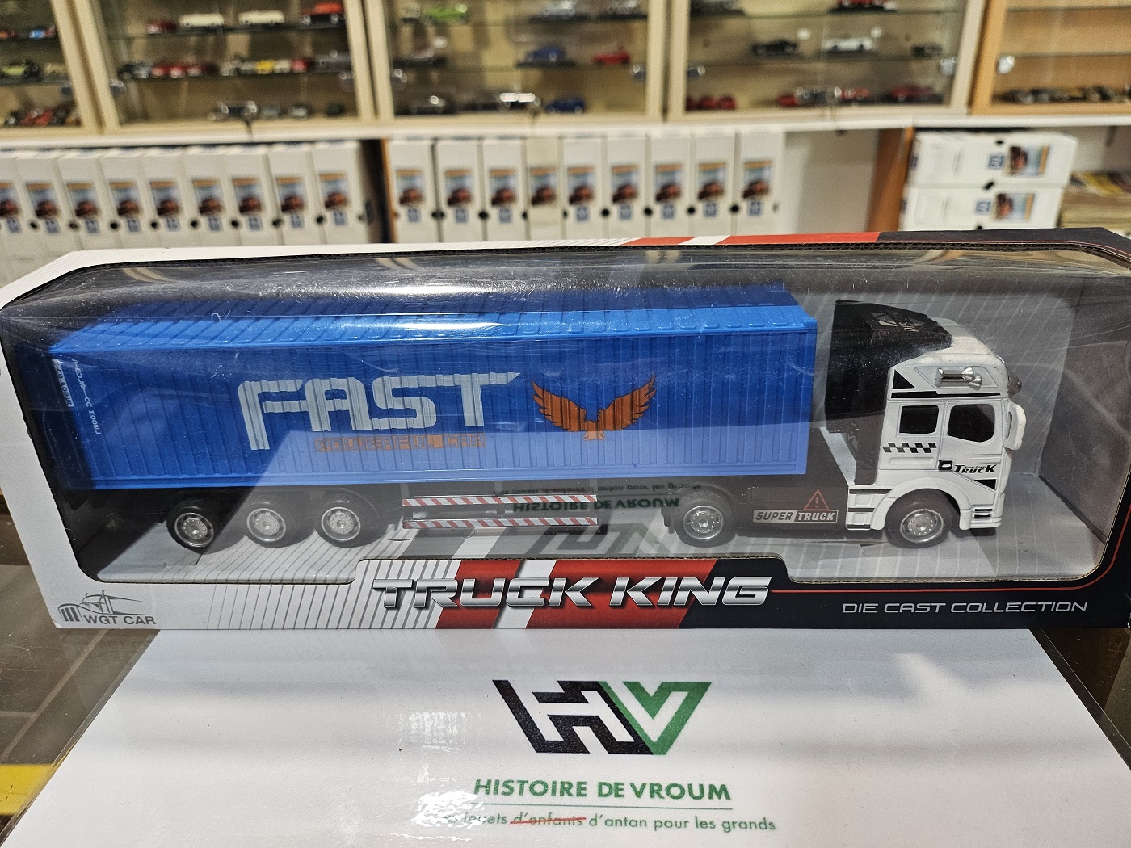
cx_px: 566
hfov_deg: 71.6
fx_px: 784
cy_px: 424
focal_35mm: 24
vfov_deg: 56.8
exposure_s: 1/100
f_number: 1.8
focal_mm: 5
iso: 200
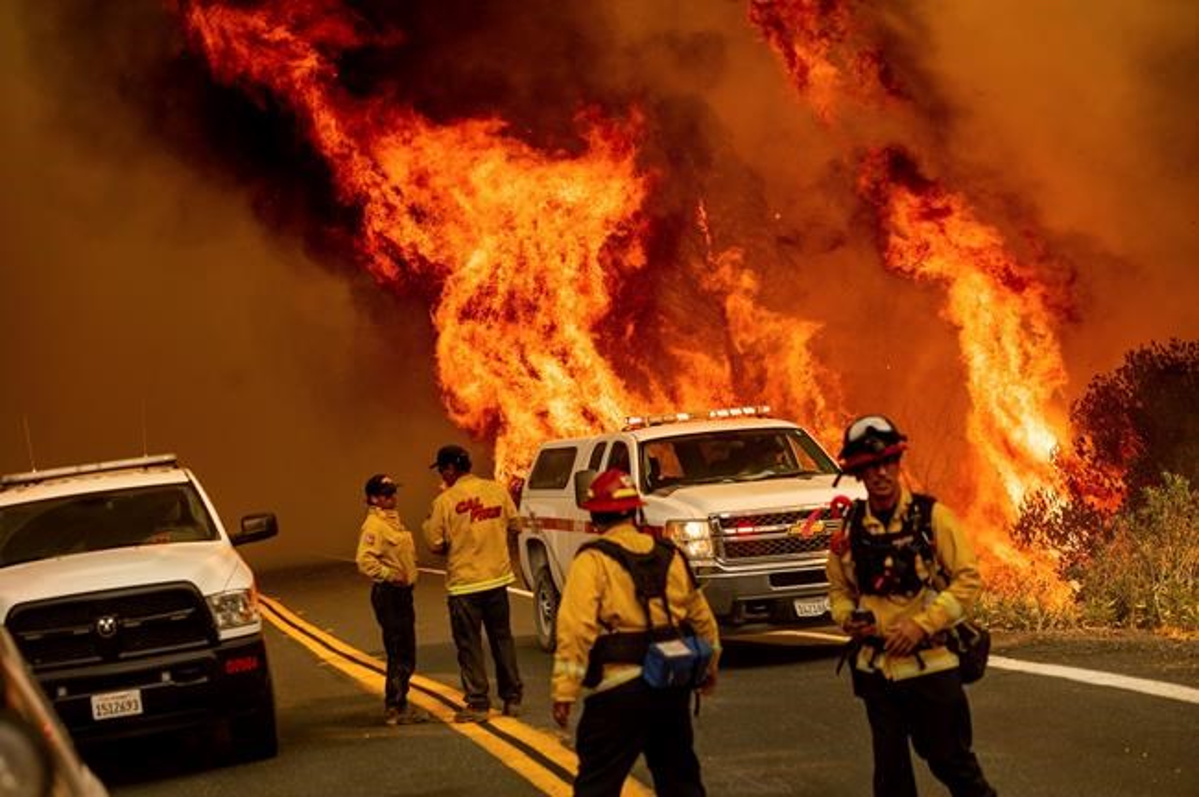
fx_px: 2828
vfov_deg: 16.0
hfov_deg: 23.9
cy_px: 398
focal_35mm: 85
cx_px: 600
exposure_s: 1/4000
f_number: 4.8
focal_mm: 85
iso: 560
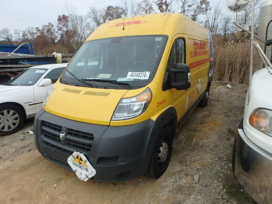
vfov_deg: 61.1
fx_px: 173
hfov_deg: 76.4
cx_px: 133
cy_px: 99
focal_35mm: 22
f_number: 3.5
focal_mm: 3.7
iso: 125
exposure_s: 1/500
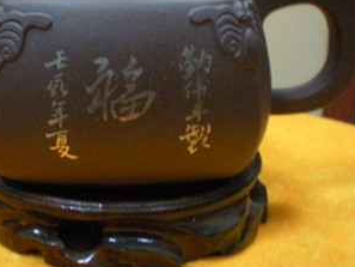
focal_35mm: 64
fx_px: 657
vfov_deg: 22.8
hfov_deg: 30.0
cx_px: 111
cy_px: 84
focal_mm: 6.3
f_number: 3.1
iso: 442
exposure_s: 1/8
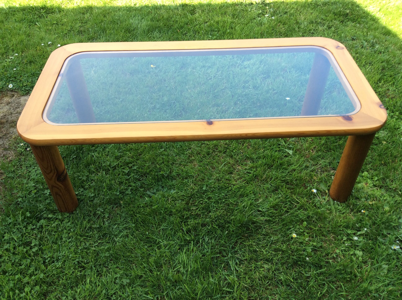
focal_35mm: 32
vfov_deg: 44.1
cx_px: 201
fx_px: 371
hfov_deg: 56.9
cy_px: 150
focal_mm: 3.3
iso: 32
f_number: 2.4
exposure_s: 1/193
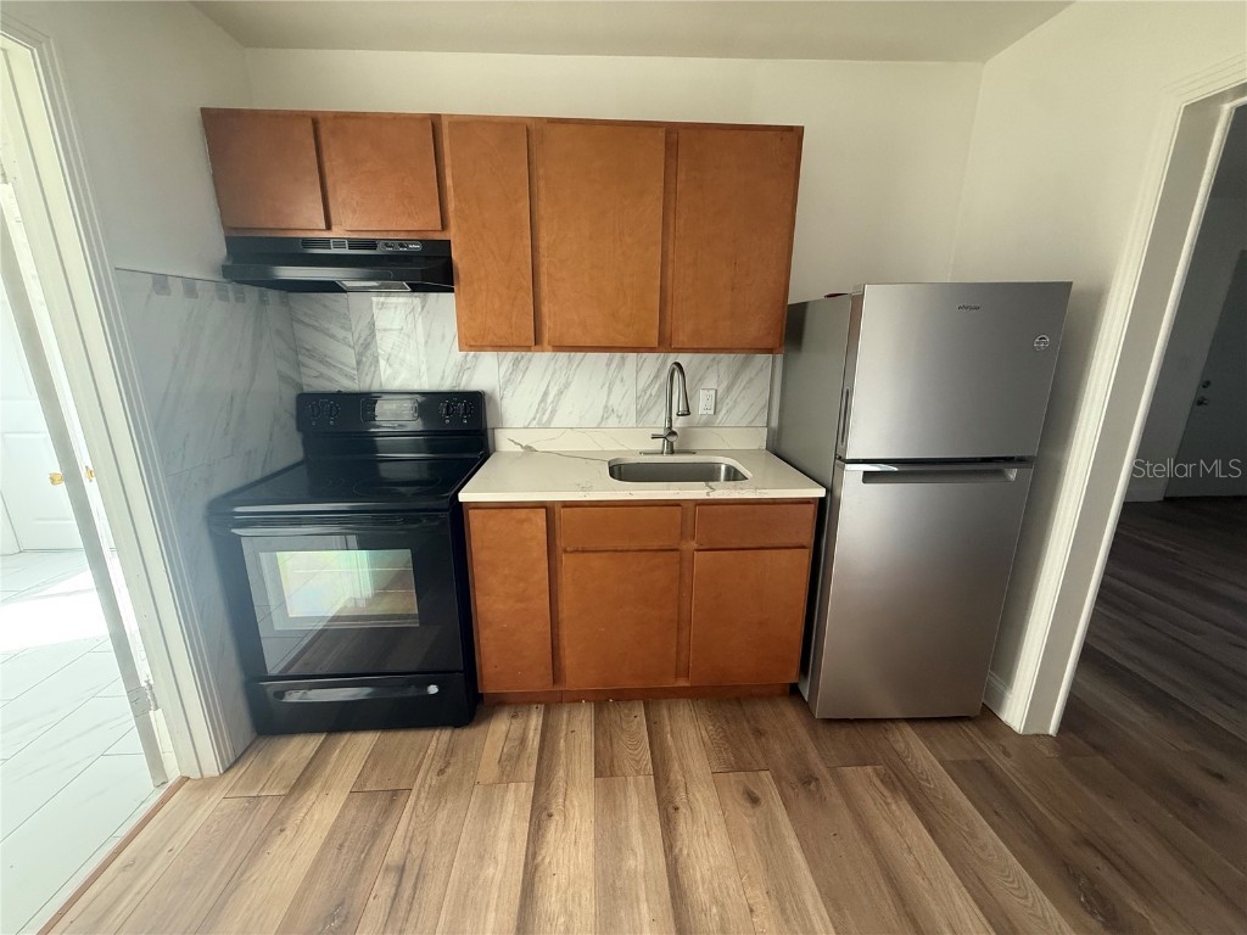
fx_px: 504
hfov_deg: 102.1
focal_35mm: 14
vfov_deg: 85.7
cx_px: 624
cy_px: 468
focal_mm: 2.22
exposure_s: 1/60
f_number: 2.2
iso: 400
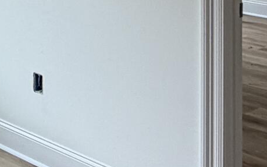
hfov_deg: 18.4
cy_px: -131
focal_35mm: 97
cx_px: -160
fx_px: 706
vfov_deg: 12.4
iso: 64
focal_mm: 2.22
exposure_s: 1/121
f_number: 2.2
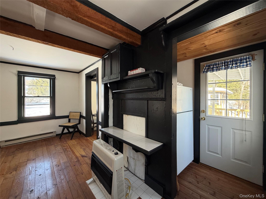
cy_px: 100
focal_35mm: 14
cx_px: 133
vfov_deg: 85.7
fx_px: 108
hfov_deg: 102.1
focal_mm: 2.22
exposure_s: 1/121
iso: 125
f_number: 2.2
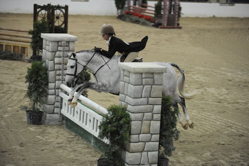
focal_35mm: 120
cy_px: 83
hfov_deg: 17.1
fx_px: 830
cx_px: 124
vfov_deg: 11.4
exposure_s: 1/400
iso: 6400
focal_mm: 120
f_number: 2.8
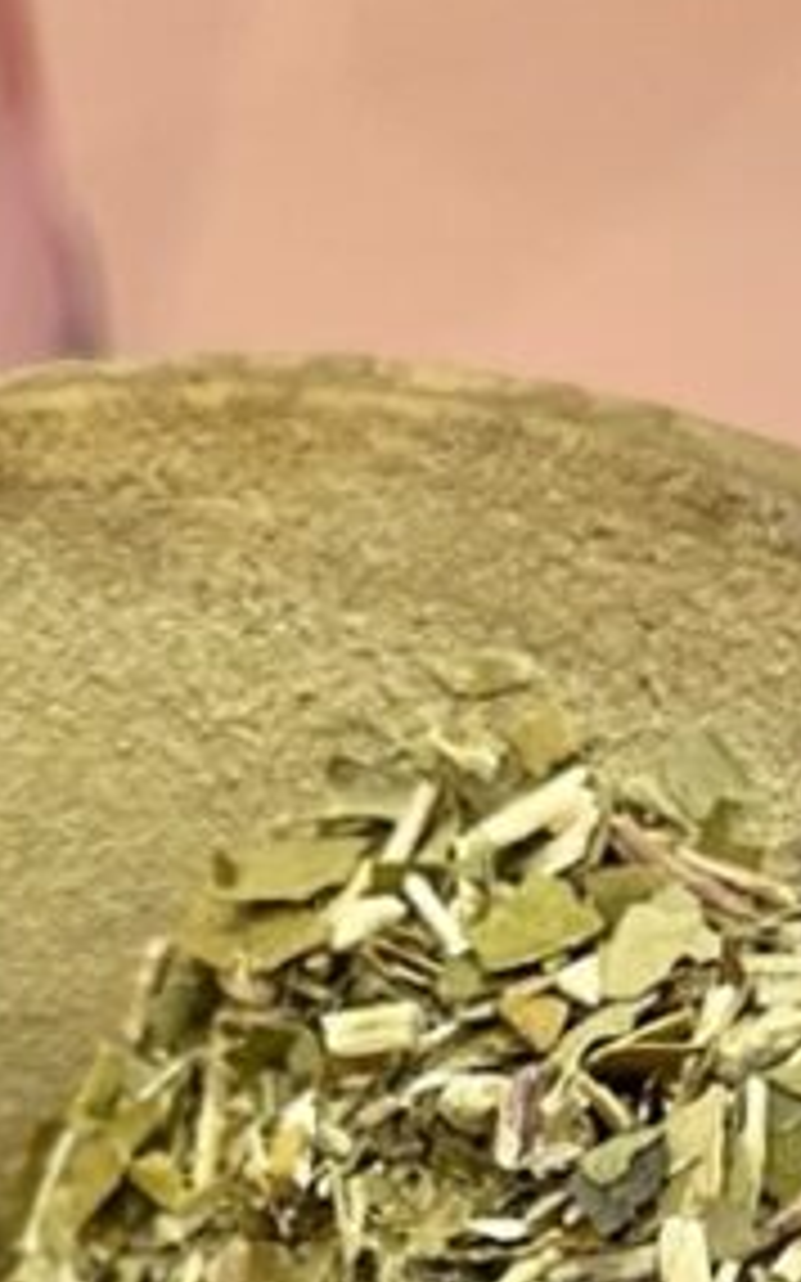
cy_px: 1642
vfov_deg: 17.0
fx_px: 4054
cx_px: 248
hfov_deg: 11.3
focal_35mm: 116
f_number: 1.5
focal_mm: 5.7
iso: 100
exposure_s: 1/50
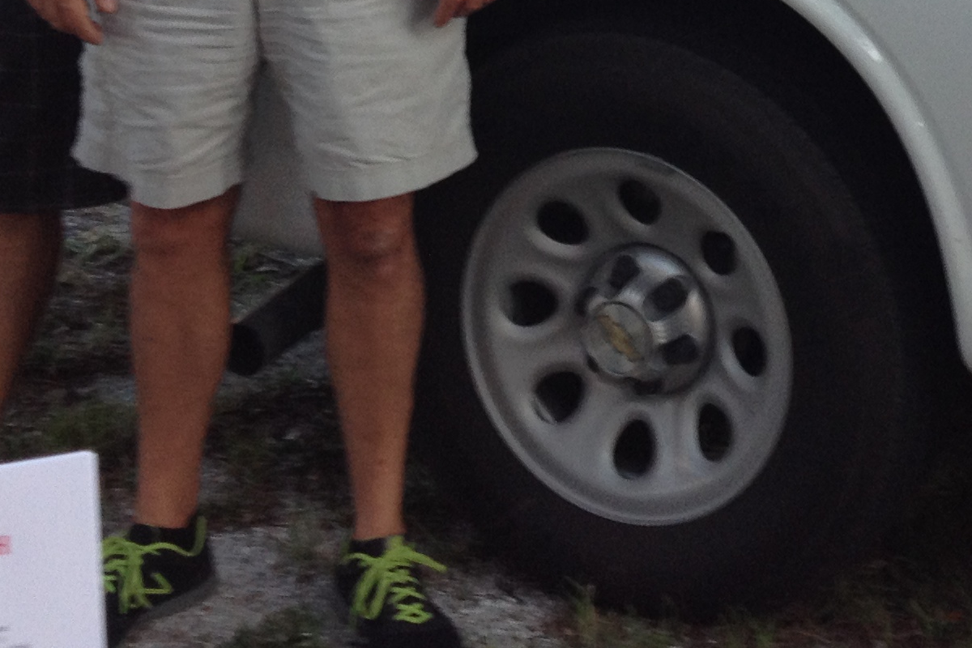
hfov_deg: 20.3
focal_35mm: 99
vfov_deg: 13.1
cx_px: 835
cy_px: -304
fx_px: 2673
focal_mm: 4.28
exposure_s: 1/40
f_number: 2.4
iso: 64
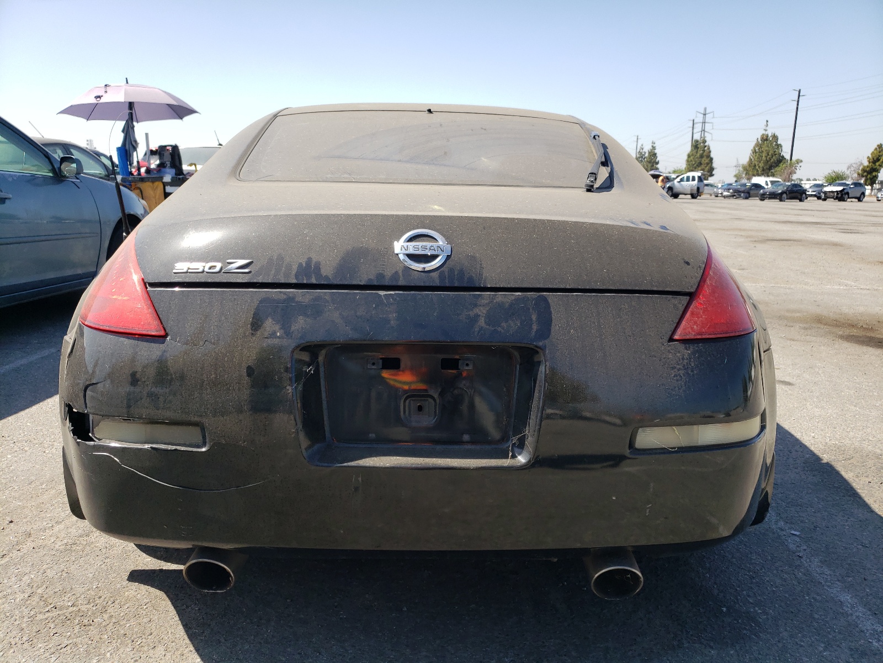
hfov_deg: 67.3
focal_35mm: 26
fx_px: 663
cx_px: 442
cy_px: 332
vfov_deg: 53.1
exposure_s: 1/1667
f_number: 1.5
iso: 50
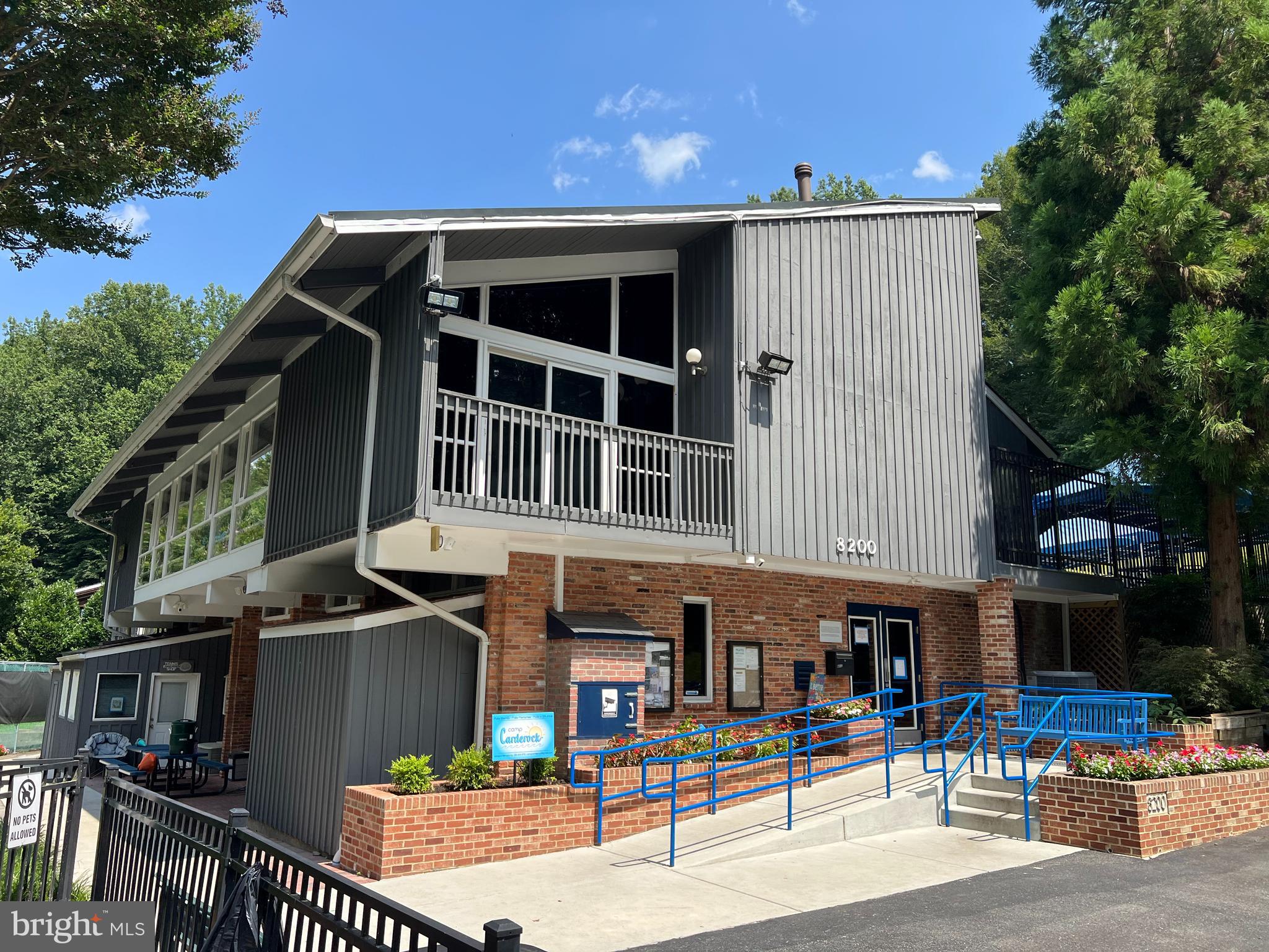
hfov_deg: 67.3
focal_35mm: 26
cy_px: 476
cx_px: 634
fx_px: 953
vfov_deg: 53.1
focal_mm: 5.7
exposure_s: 1/2513
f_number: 1.5
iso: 50
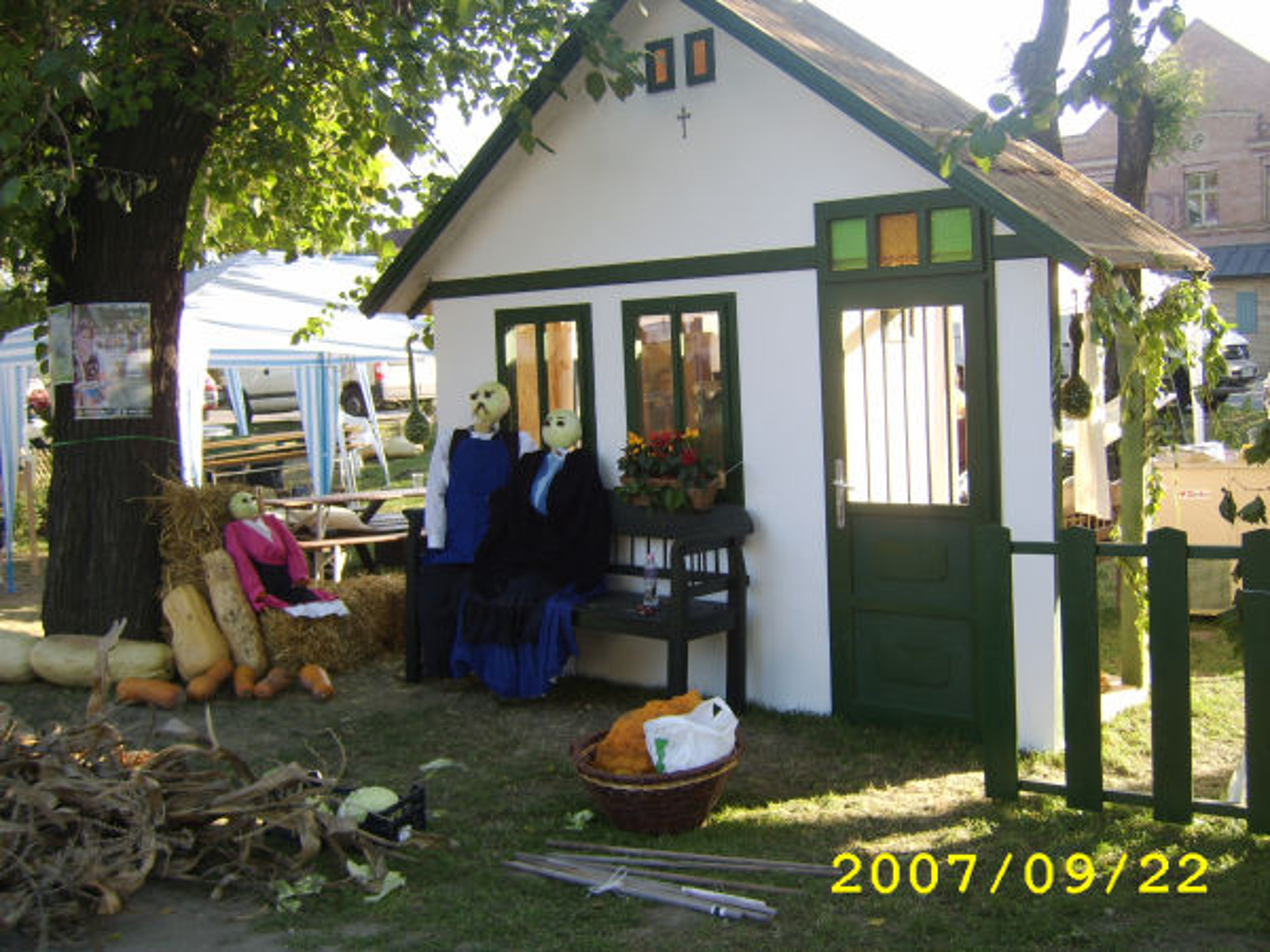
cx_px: 635
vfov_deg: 45.4
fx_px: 1137
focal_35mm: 31
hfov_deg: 58.4
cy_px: 476
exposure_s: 1/162
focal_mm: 8.13
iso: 71
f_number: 2.7
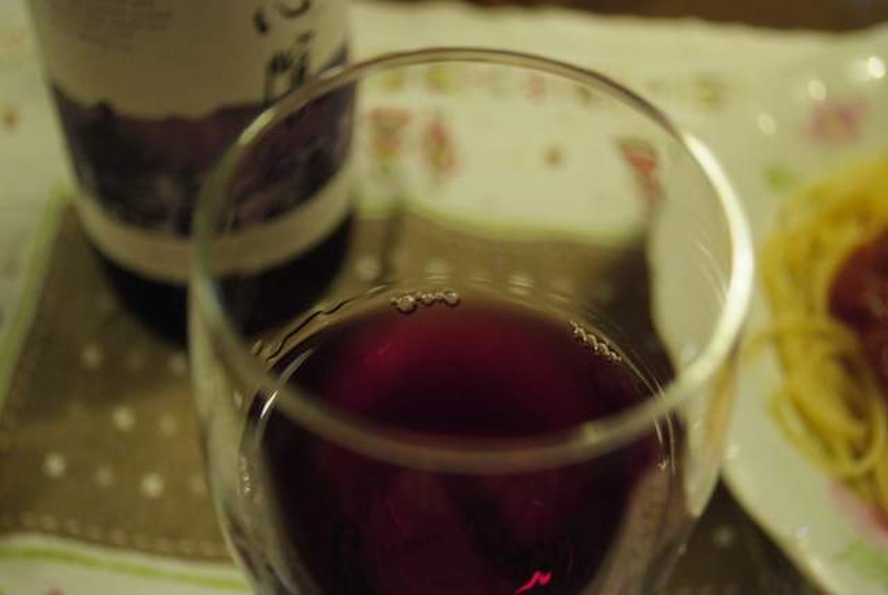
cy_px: 298
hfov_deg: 37.5
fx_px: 1309
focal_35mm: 53
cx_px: 444
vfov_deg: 25.6
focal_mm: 35
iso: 1600
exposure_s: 1/40
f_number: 5
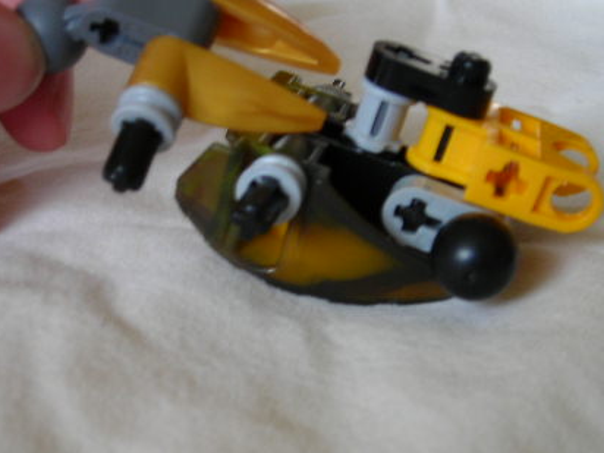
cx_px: 252
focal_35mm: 59
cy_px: 293
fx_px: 1029
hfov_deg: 32.6
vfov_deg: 24.7
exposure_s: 1/14.4
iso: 50
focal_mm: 6.3
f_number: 3.2
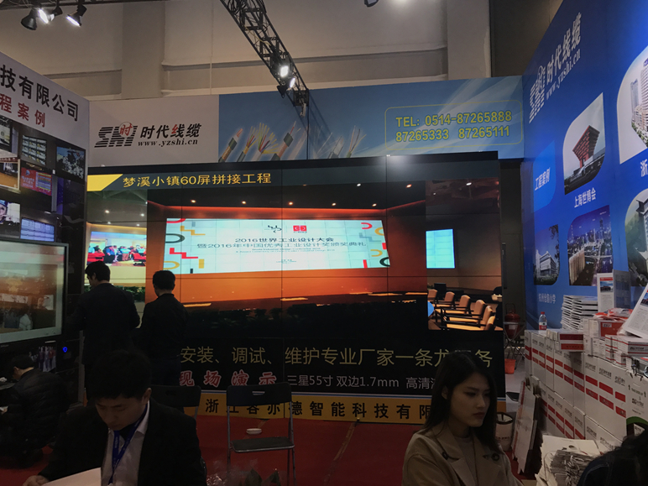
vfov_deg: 48.2
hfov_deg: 61.7
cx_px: 326
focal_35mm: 29
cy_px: 248
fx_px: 543
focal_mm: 3.99
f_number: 1.8
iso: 40
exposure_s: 1/100
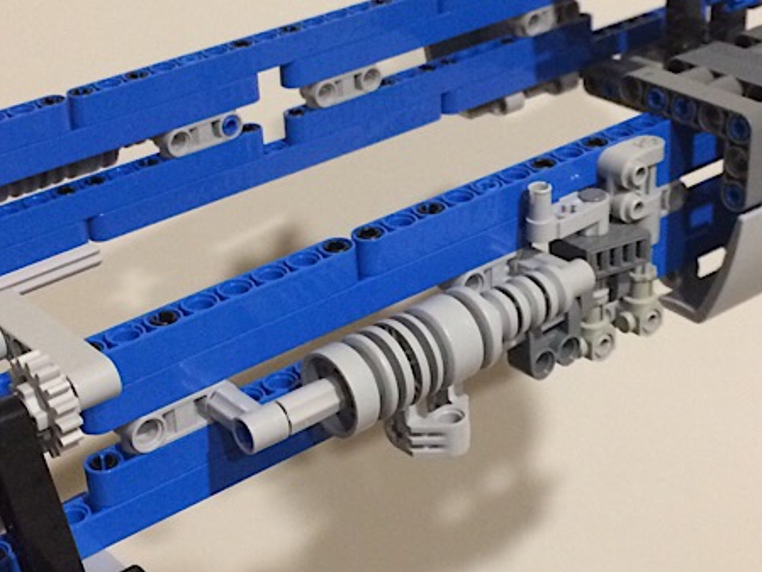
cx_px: 333
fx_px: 1233
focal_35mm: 56
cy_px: 280
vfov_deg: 26.1
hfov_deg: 34.3
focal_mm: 4.15
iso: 250
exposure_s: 1/25
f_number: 2.2
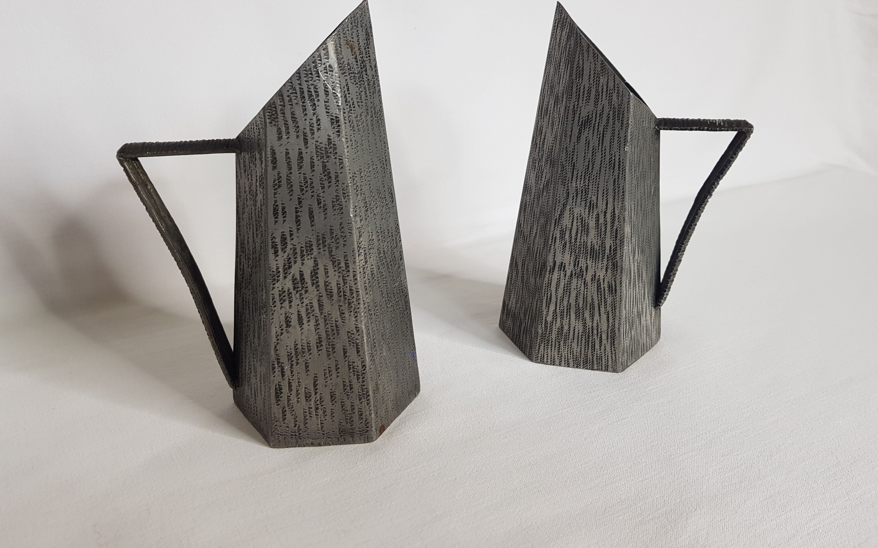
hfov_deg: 66.5
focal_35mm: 28
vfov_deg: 44.3
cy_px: 214
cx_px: 436
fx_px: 670
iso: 64
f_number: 1.7
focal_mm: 4.2
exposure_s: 1/50
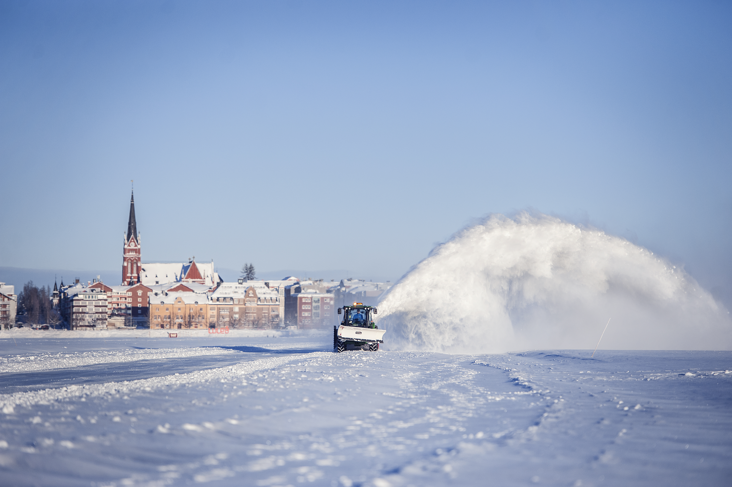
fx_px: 3048
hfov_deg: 13.7
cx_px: 366
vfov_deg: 9.1
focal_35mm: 150
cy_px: 244
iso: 400
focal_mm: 150
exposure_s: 1/8000
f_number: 3.5
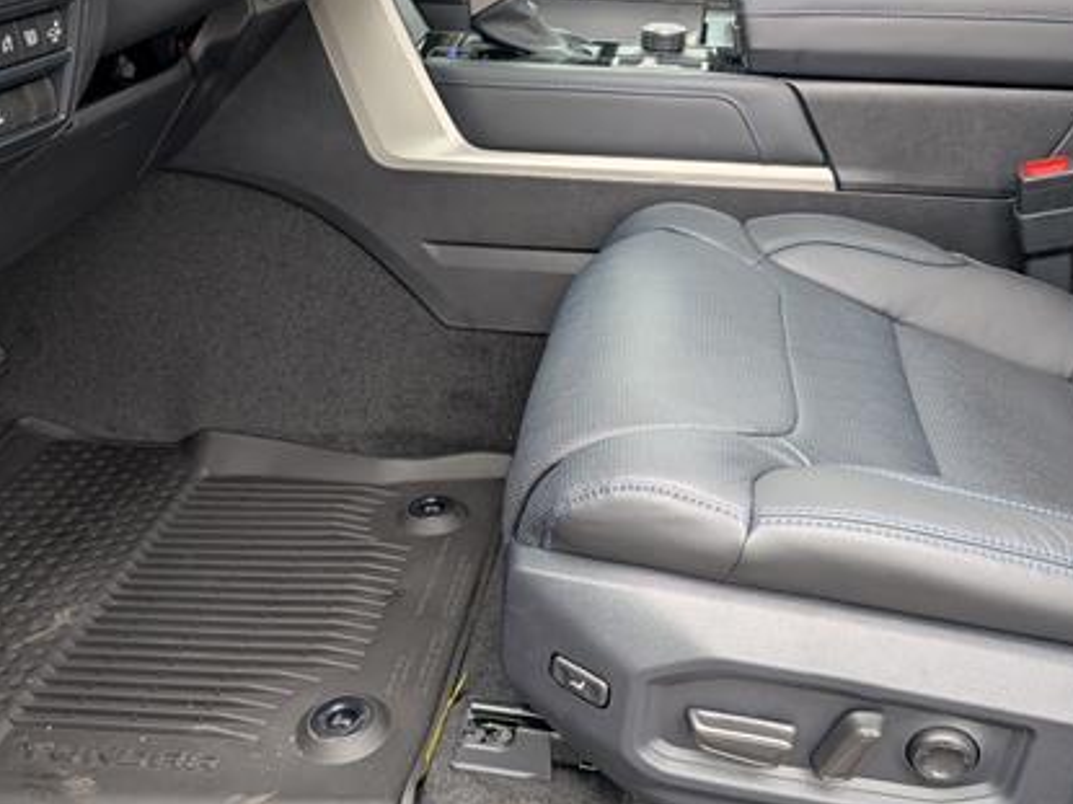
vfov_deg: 38.6
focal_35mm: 37
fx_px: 1147
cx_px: 489
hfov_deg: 50.1
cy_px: 398
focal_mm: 6.9
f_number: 1.68
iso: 55
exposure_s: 1/167
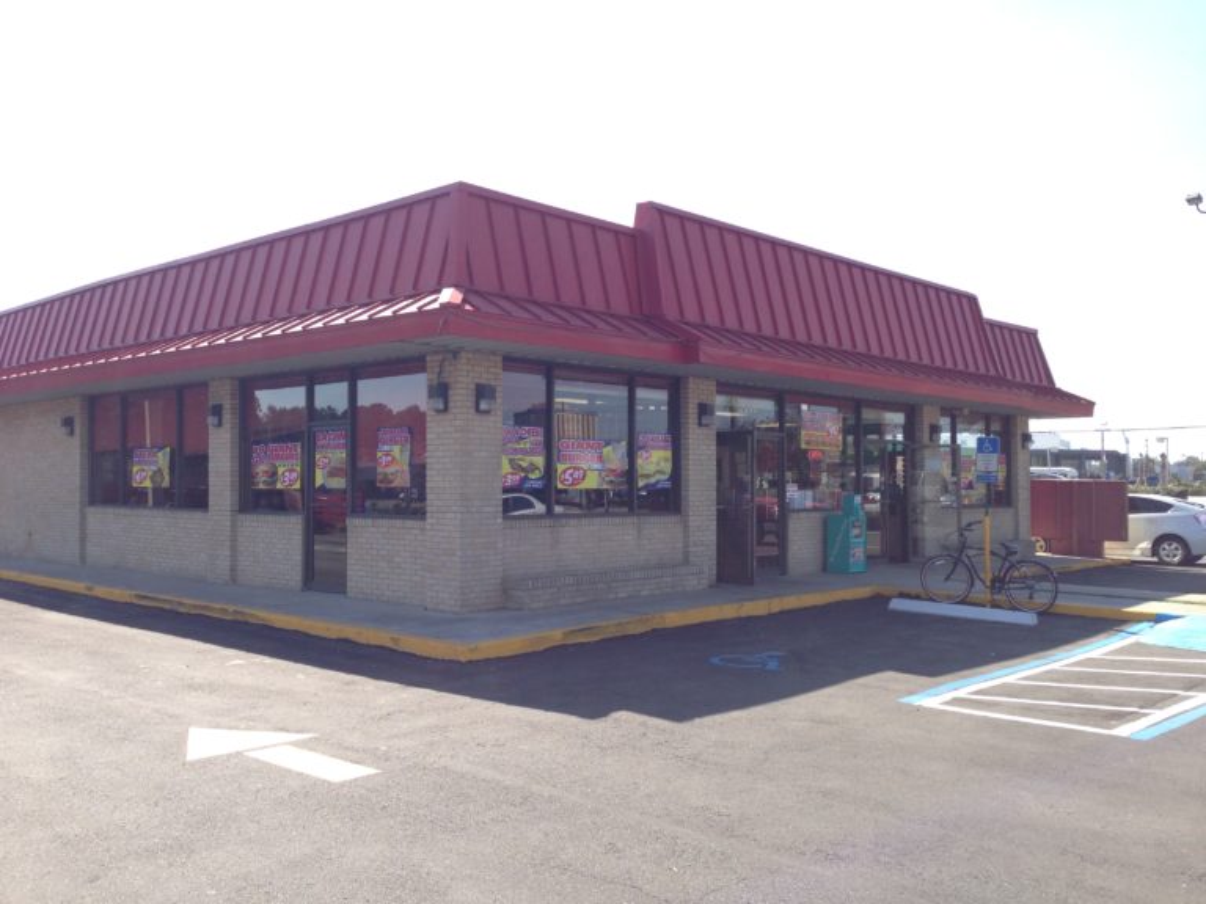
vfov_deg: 42.9
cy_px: 452
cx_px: 603
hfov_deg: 55.4
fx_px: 1150
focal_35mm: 33
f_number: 2.4
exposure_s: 1/686
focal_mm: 4.12
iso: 50
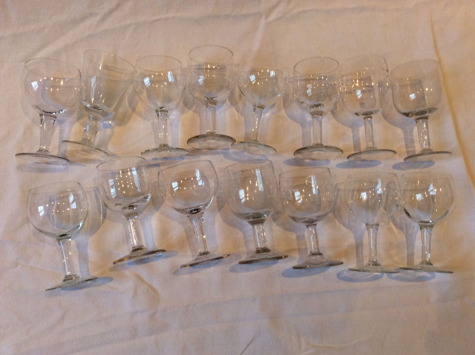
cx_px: 238
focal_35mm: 32
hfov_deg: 56.9
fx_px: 438
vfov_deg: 44.1
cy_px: 178
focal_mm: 3.3
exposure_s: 1/25
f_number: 2.4
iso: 80
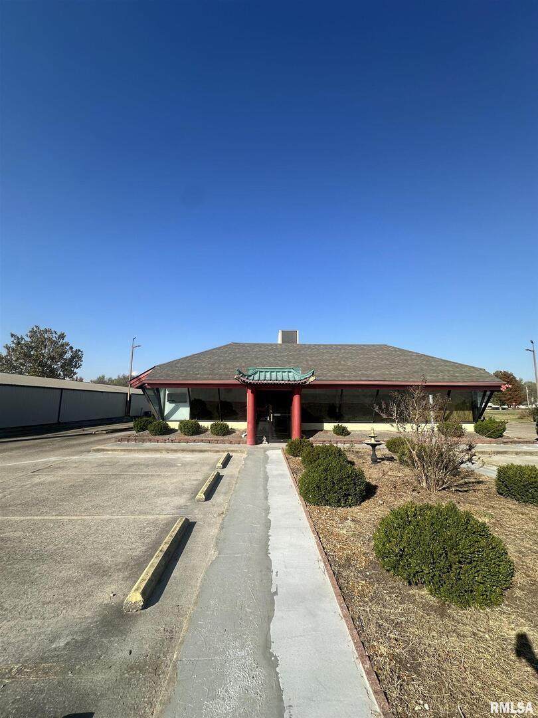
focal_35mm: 14
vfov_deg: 102.1
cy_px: 359
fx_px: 290
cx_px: 269
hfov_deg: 85.7
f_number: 2.2
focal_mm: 2.22
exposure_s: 1/2092
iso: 50
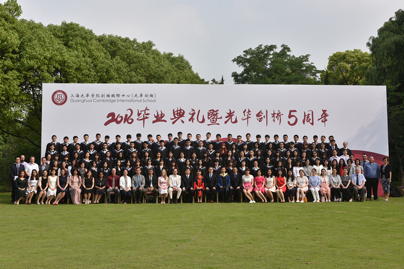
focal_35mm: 50
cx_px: 202
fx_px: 561
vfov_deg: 27.0
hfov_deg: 39.6
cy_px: 134
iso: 64
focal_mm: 50
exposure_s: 1/100
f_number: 10
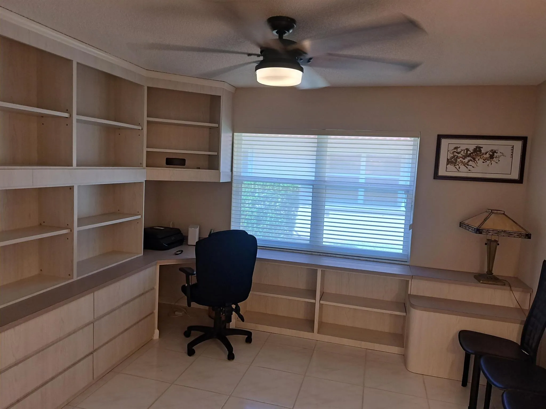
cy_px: 204
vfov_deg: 56.8
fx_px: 379
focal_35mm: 24
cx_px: 273
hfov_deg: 71.6
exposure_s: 1/60
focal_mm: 5.23
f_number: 1.8
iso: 100
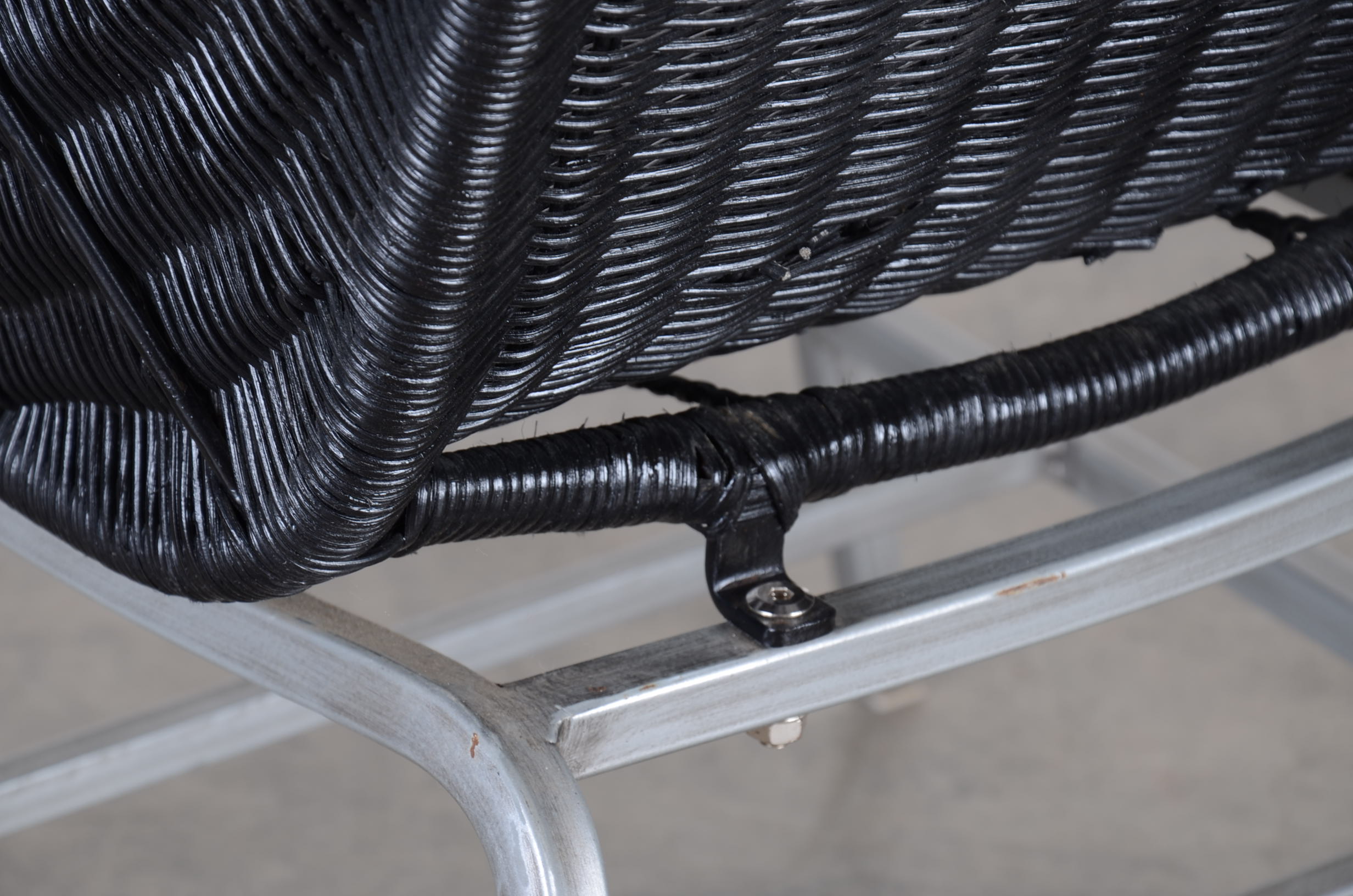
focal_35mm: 158
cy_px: 448
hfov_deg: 13.1
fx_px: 5907
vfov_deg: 8.7
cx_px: 676
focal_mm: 105
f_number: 8
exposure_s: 1/125
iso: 100
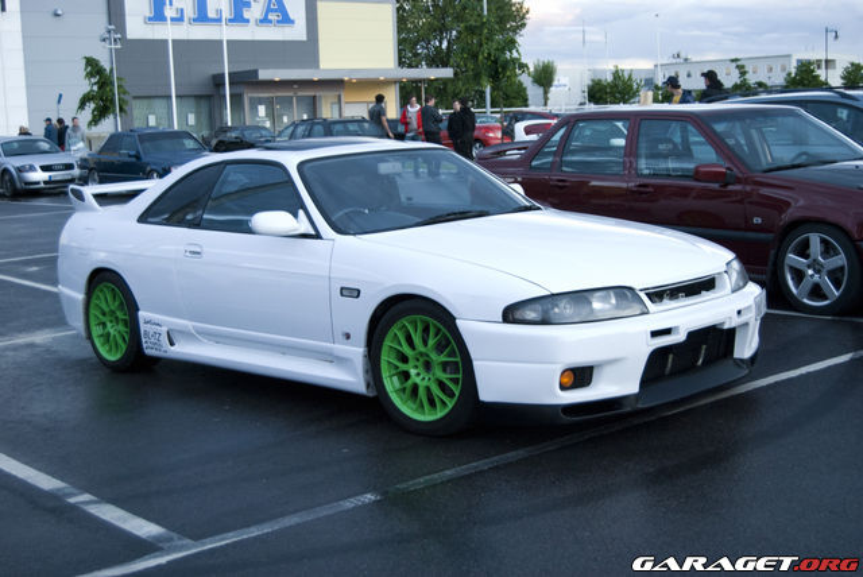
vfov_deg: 26.5
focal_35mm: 51
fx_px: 1224
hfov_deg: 38.8
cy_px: 288
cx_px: 432
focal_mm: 34
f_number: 4.5
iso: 800
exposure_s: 1/80
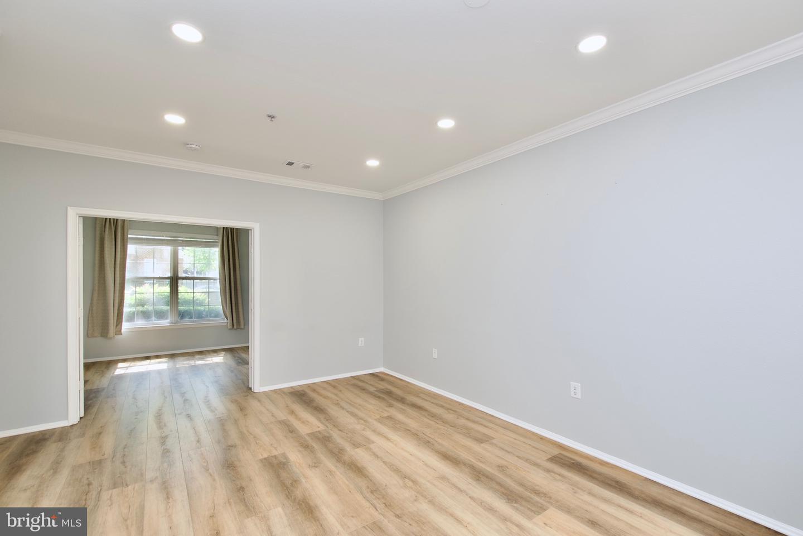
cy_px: 268
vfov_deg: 77.3
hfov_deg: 100.4
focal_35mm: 15
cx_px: 402
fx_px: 335
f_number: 7.1
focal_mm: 10
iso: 320
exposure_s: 1/30
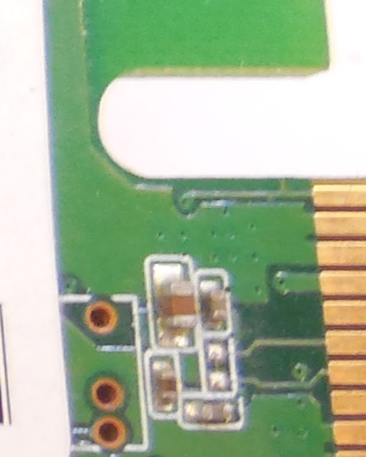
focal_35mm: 157
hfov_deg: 7.5
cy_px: 208
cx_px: -1020
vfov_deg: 12.3
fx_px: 2125
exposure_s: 1/30
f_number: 3.1
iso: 160
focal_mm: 4.5
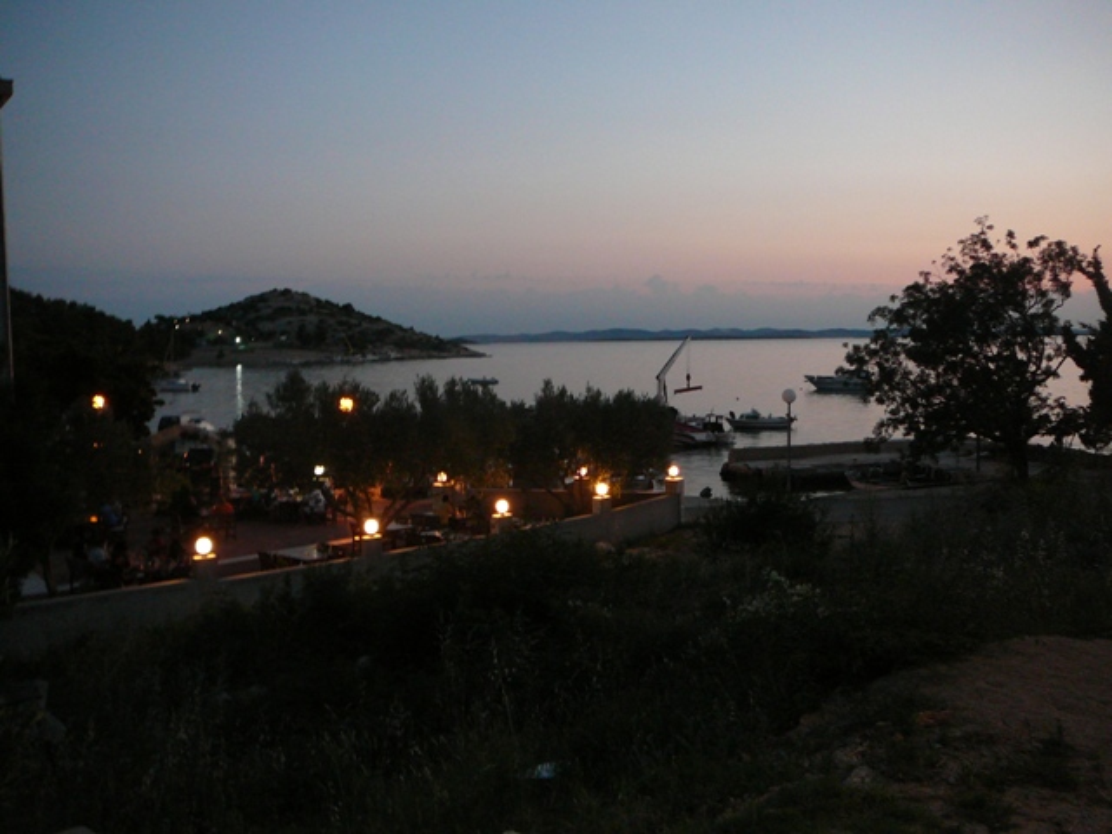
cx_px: 556
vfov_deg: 40.7
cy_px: 417
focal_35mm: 35
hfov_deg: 52.6
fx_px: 1124
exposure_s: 1/8
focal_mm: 5.2
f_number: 2.8
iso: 200
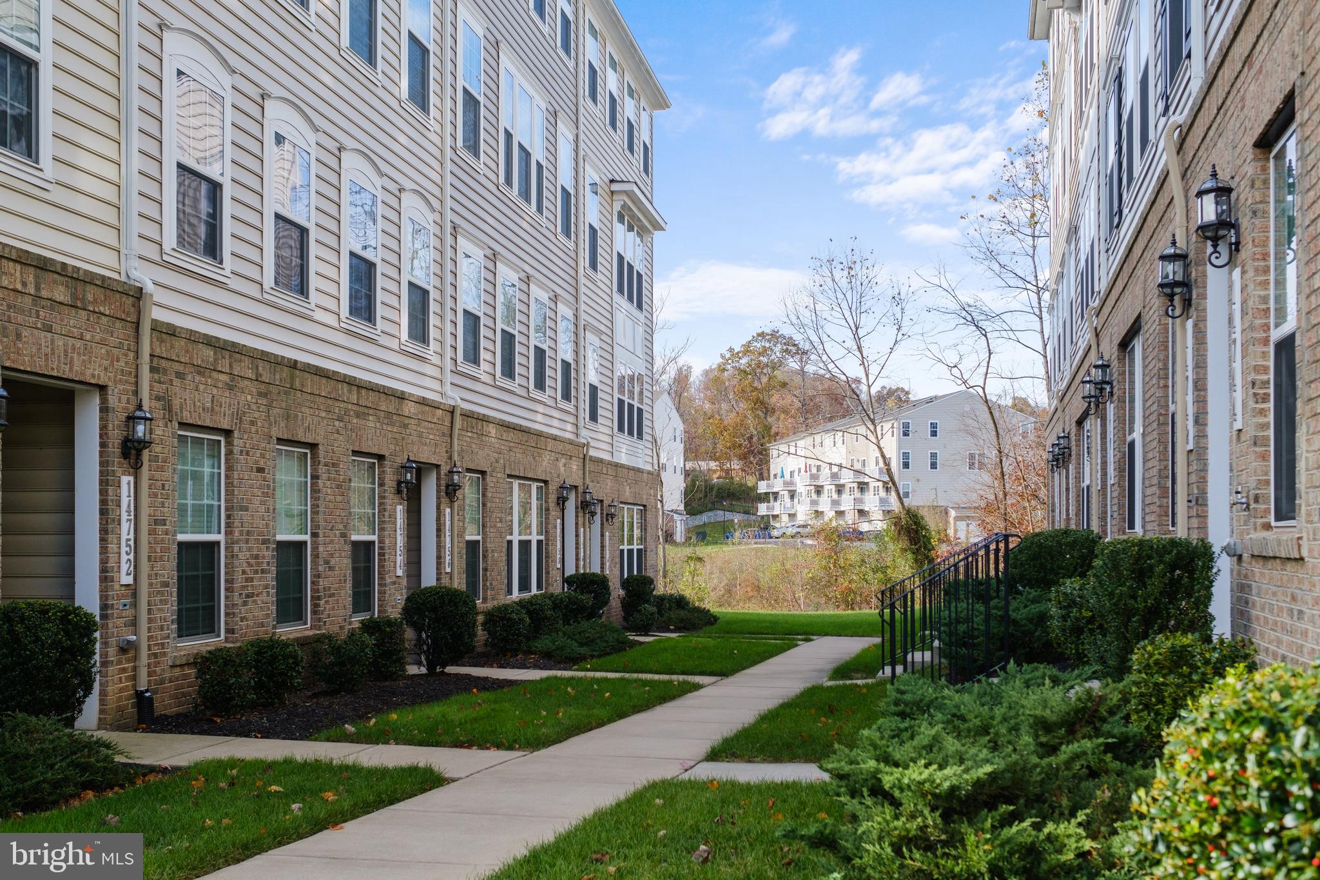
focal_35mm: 35
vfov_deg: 37.8
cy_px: 440
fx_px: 1283
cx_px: 660
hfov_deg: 54.4
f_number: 4
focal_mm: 23
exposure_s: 1/850
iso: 400
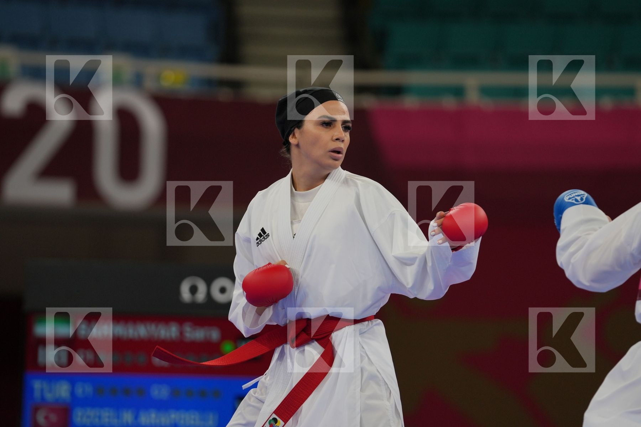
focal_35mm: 300
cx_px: 320
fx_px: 5341
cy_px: 214
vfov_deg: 4.6
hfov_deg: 6.9
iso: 400
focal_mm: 200
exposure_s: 1/1000
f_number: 2.8
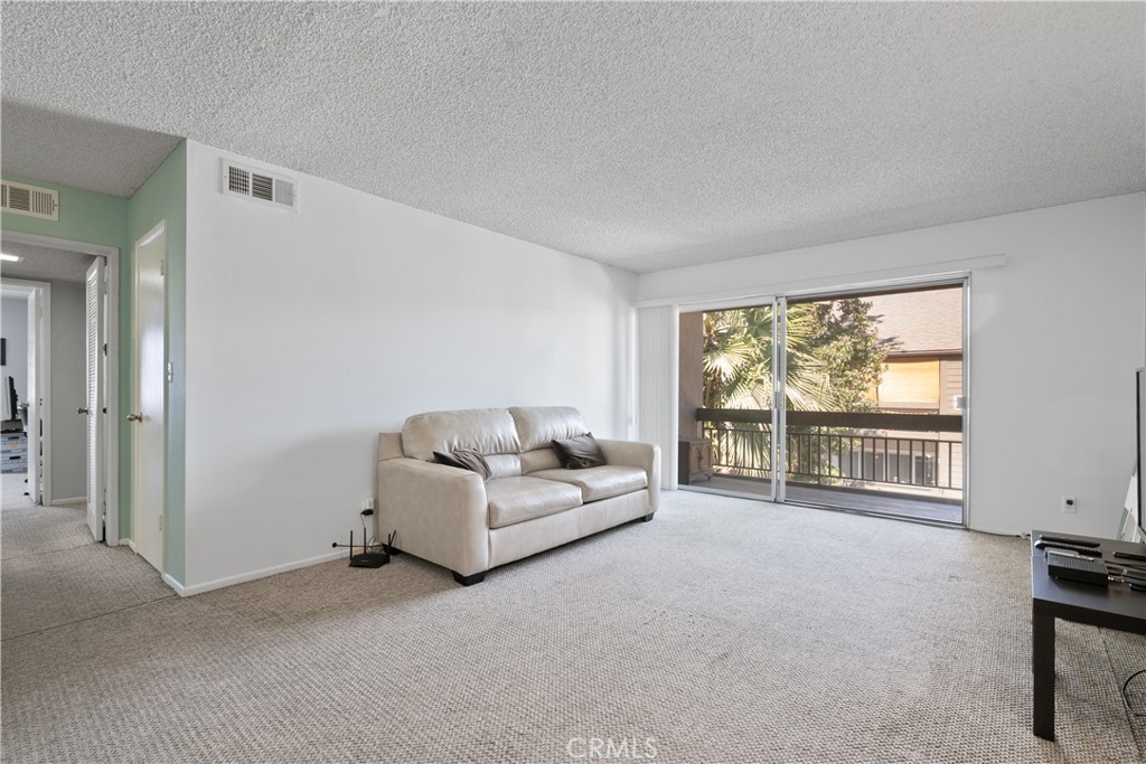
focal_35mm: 16
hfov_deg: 96.7
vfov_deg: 73.8
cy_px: 382
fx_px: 509
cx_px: 573
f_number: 6.7
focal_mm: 16
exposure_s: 1/4
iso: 250
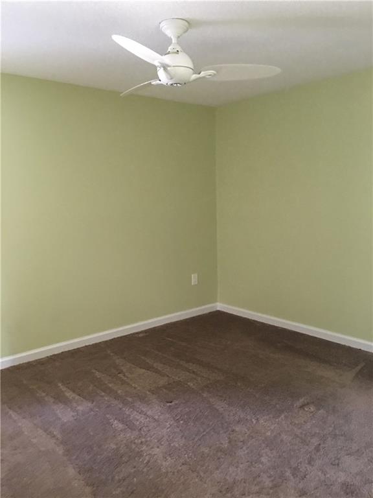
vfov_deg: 61.7
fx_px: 417
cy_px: 249
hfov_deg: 48.2
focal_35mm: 29
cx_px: 186
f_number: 2.2
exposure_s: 1/4
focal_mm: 4.15
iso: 80
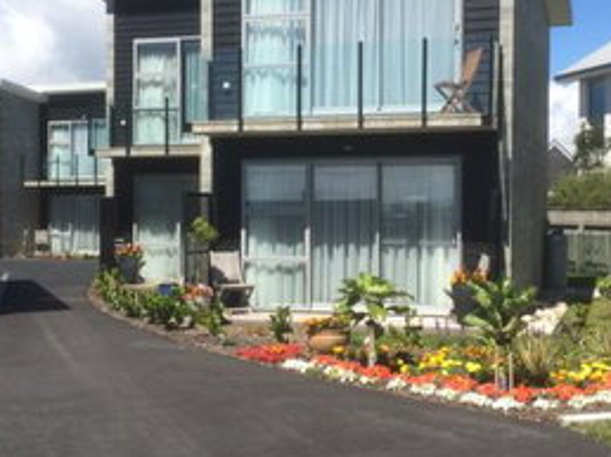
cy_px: 211
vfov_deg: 27.0
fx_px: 952
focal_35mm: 54
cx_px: 320
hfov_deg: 35.6
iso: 32
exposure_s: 1/2740
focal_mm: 4.15
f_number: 2.2
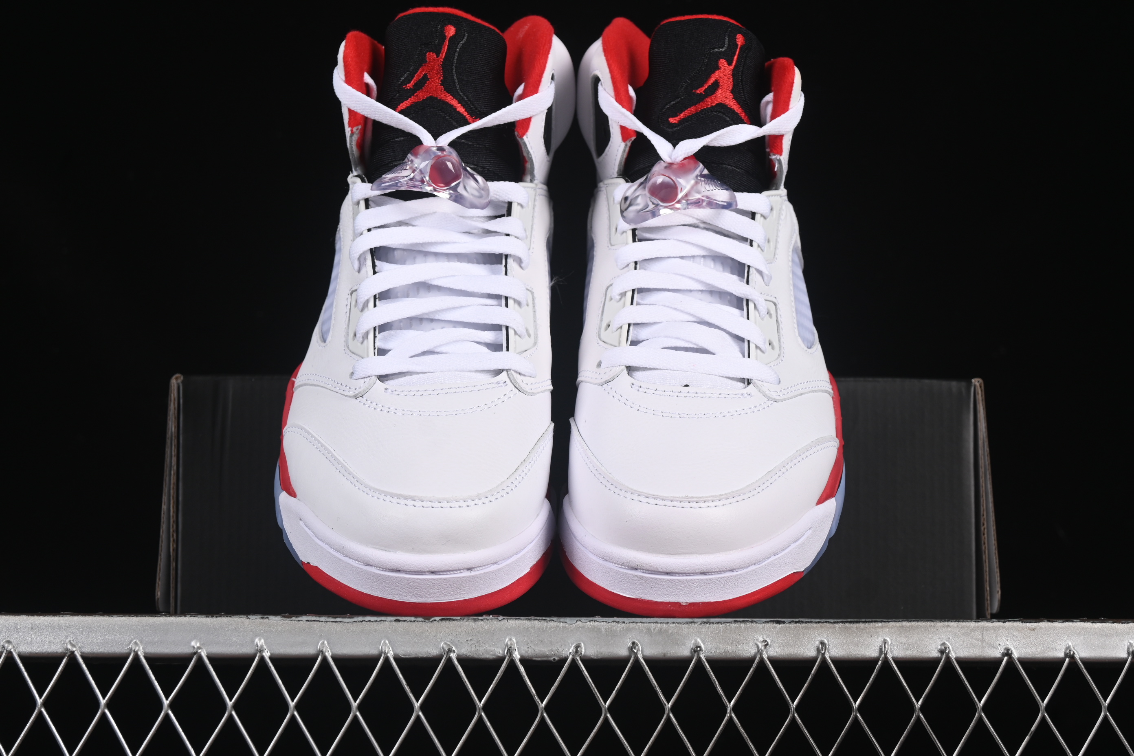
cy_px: 378
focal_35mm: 75
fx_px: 2362
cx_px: 567
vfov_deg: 18.2
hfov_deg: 27.0
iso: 160
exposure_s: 1/80
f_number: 8
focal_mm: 50
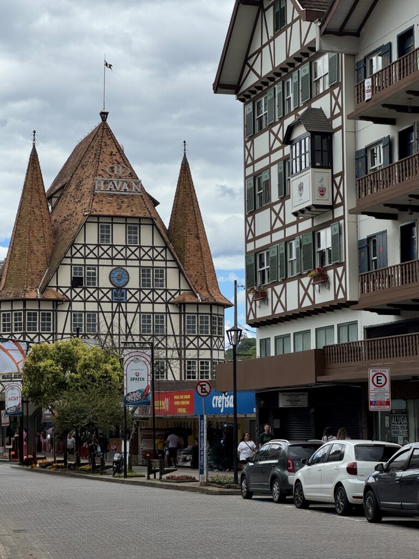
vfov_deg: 25.3
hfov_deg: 19.1
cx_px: 210
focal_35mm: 77
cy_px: 280
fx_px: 1243
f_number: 2.8
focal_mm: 9
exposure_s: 1/1220
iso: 25
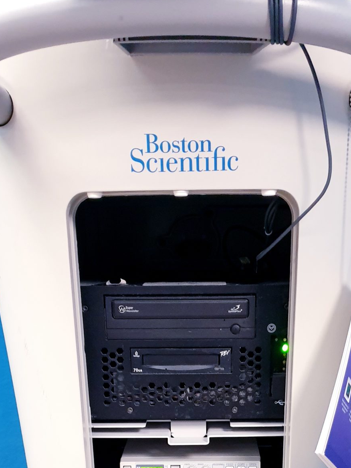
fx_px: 771
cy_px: 483
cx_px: 200
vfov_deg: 31.0
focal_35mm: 57
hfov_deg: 25.6
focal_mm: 4.3
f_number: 1.5
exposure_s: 1/50
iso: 250
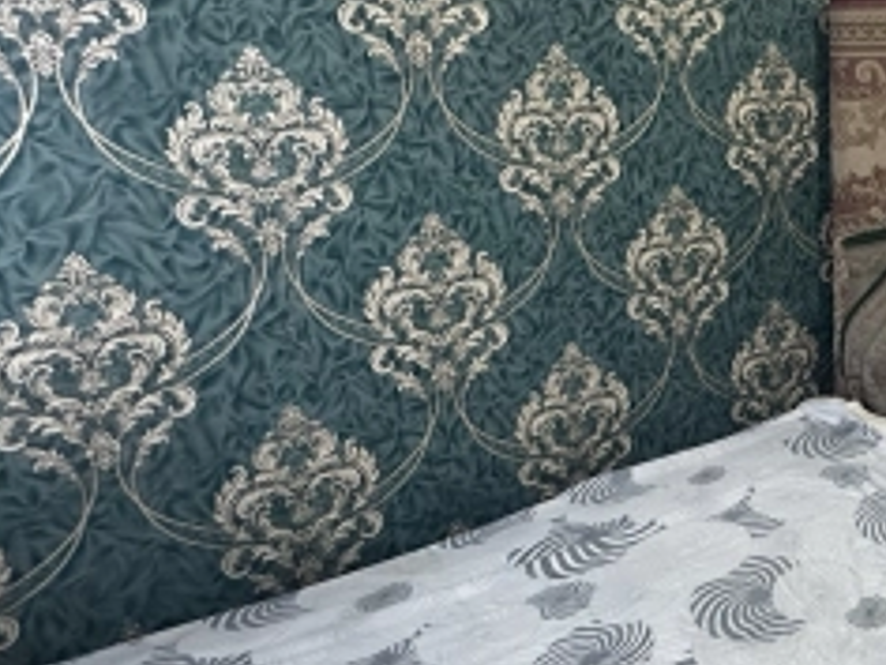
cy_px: 199
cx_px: 845
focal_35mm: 37
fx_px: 947
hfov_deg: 44.2
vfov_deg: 38.0
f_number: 2.2
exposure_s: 1/50
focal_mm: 2.22
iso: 400
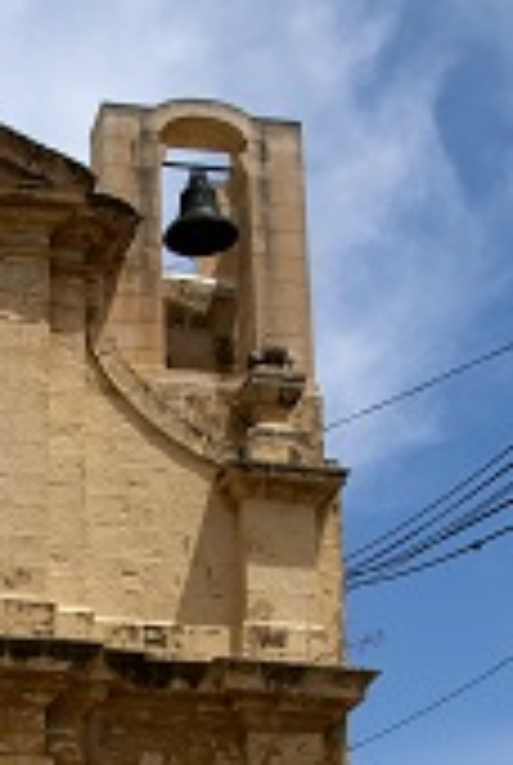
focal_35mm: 80
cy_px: 904
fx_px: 1703
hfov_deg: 16.2
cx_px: -160
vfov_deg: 23.3
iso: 100
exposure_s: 1/320
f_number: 9
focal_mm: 18
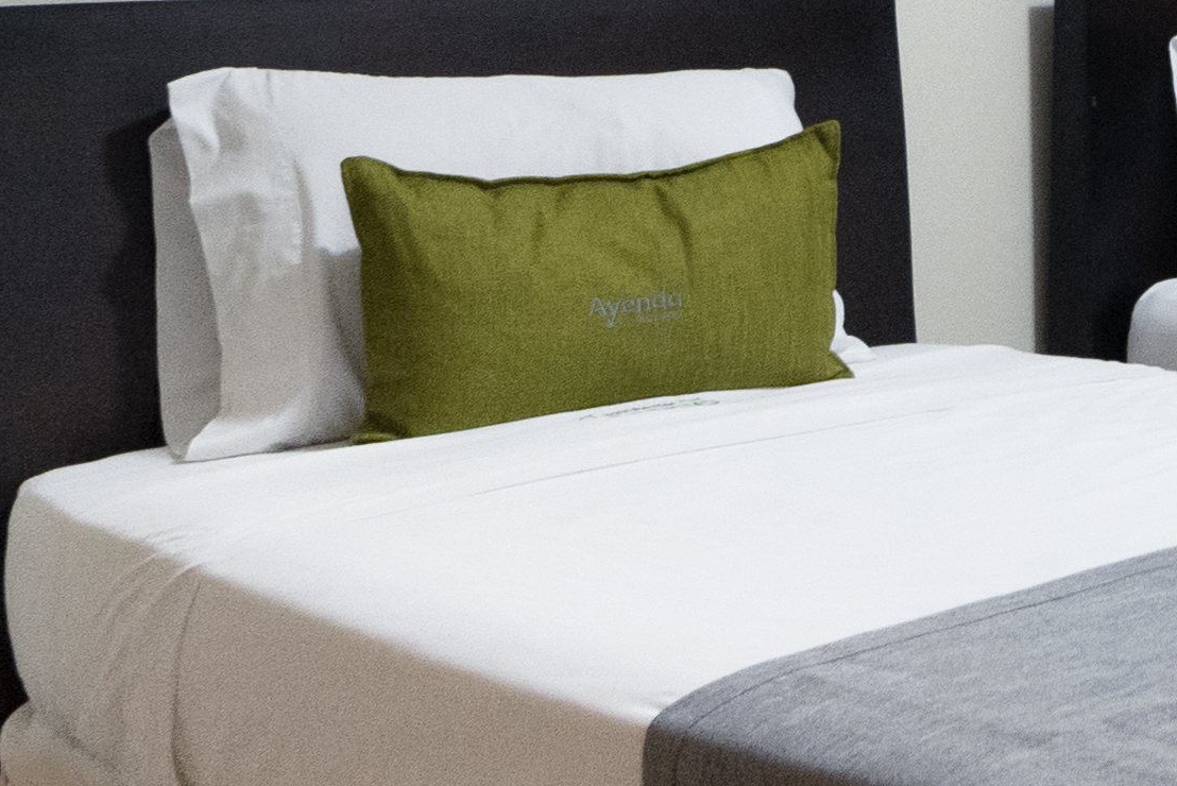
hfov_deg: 22.6
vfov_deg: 17.4
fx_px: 2486
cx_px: 1678
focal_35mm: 76
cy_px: -46
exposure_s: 1/15
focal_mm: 14
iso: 2000
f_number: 5.6
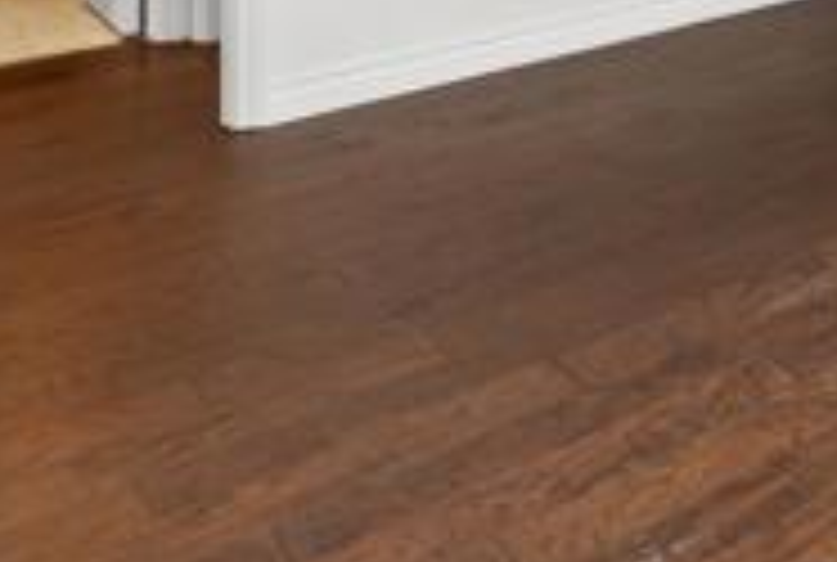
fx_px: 1282
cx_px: 1242
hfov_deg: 26.6
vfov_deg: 19.9
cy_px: -369
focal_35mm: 55
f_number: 8
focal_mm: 16
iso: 500
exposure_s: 1/20
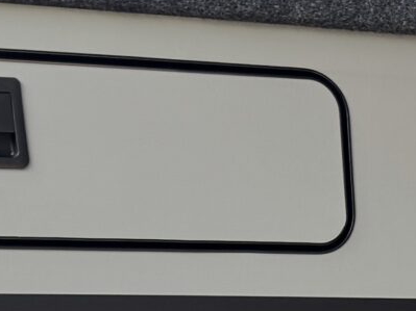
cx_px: 723
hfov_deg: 11.9
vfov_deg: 8.3
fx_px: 1850
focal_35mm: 154
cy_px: 912
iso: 100
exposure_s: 1/121
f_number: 1.78
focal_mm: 6.76
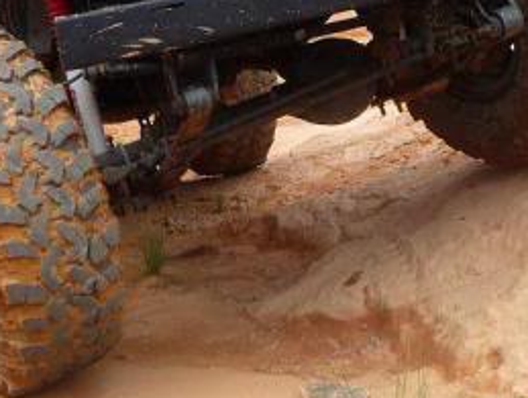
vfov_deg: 19.5
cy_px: 27
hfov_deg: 26.1
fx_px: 1130
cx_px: 171
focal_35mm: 74
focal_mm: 5
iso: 100
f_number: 3.4
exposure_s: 1/320
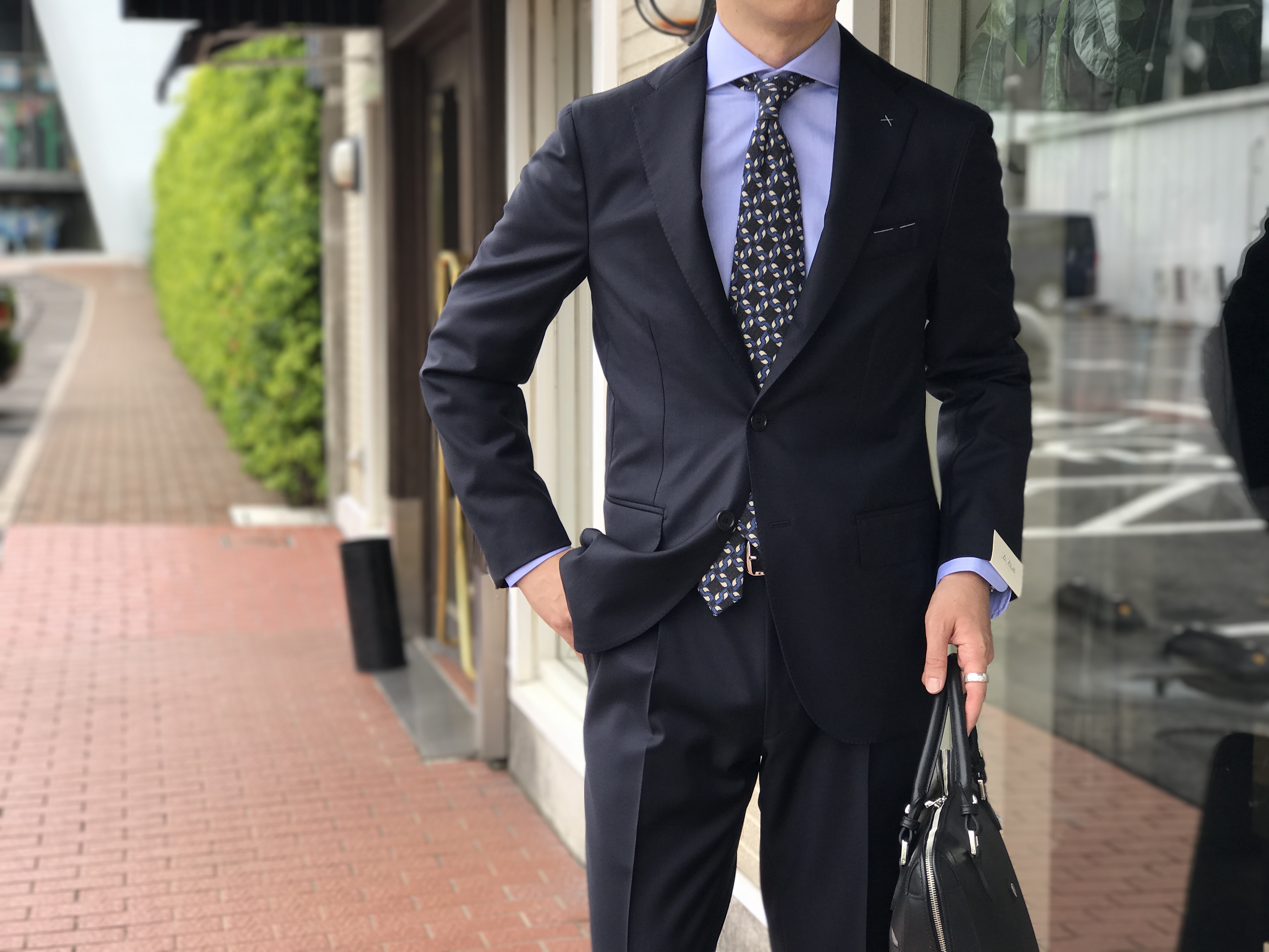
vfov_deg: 25.7
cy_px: 476
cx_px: 634
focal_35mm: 57
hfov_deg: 33.8
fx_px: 2090
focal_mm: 6.6
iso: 20
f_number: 2.8
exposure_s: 1/205
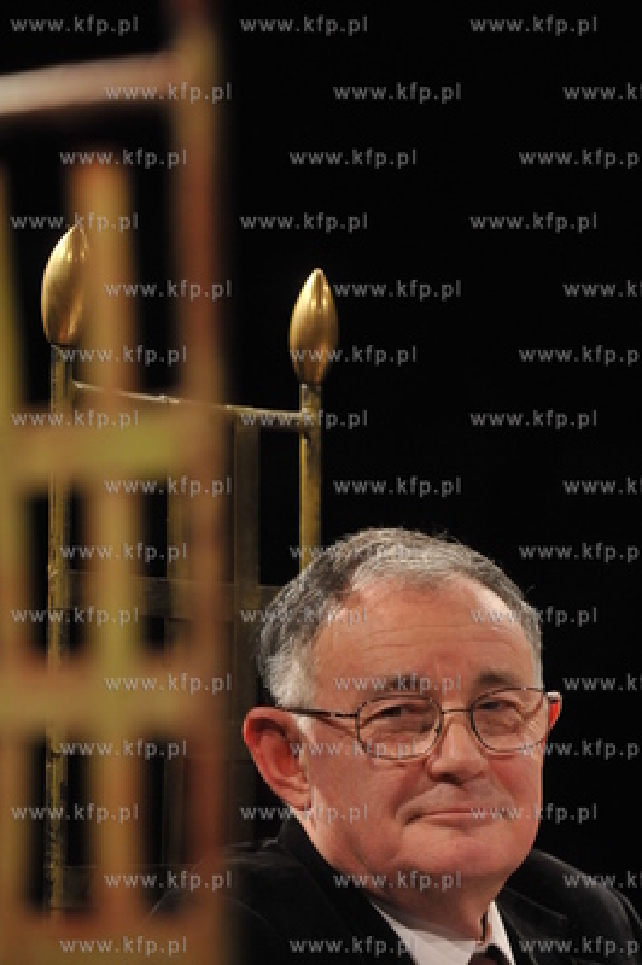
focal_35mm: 200
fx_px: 5359
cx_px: 321
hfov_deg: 6.9
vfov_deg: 10.3
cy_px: 482
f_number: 5.6
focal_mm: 200
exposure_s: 1/160
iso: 2500
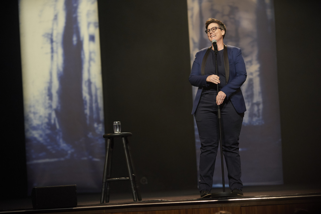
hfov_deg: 15.2
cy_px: 107
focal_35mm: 135
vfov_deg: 10.2
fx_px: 1204
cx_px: 160
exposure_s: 1/250
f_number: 2.8
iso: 3200
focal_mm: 135
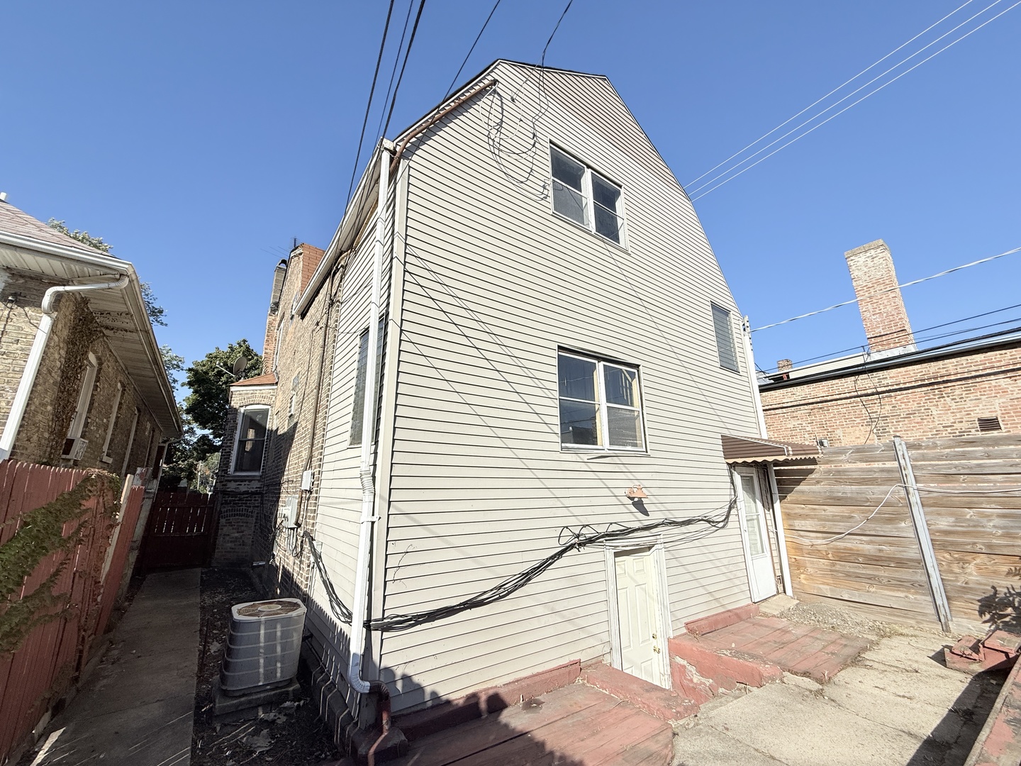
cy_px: 383
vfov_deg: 85.7
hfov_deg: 102.1
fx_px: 413
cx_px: 510
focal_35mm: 14
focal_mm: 2.22
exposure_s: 1/3460
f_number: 2.2
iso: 50
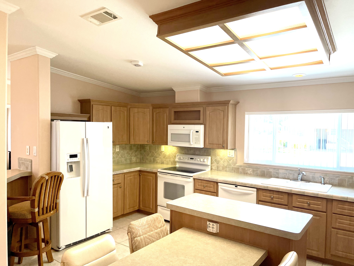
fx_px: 256
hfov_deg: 69.4
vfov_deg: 54.9
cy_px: 133
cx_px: 177
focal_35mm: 25
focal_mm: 5.1
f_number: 1.6
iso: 32
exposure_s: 1/360
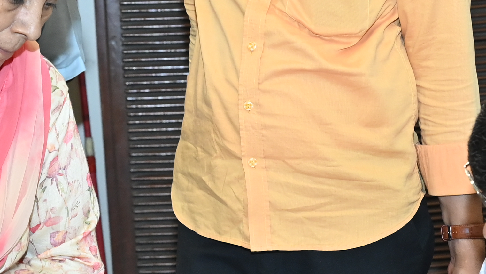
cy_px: 169
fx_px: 1985
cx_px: 208
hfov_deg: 14.0
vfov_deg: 7.9
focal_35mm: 154
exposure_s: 1/200
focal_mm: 37
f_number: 4.5
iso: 1250
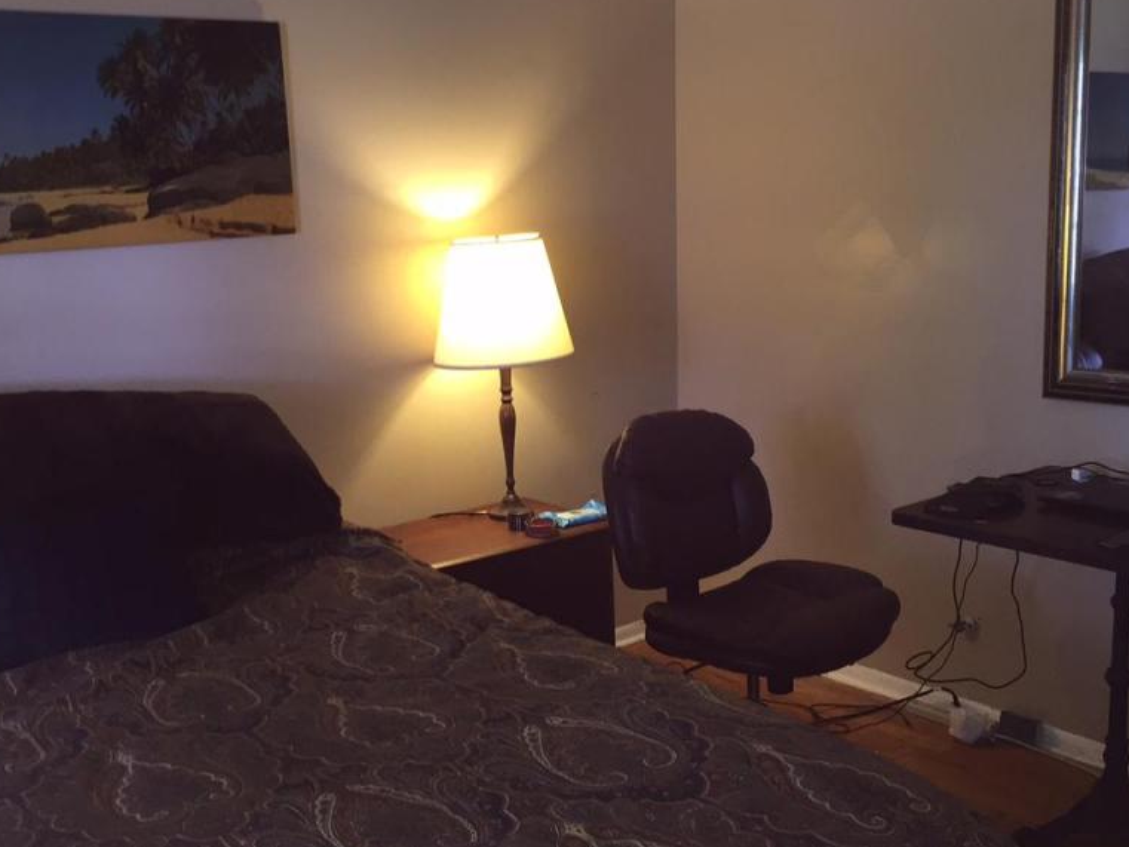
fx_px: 1272
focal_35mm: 39
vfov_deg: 36.8
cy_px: 430
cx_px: 550
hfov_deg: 47.9
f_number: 2.2
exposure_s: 1/20
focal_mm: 4.15
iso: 125
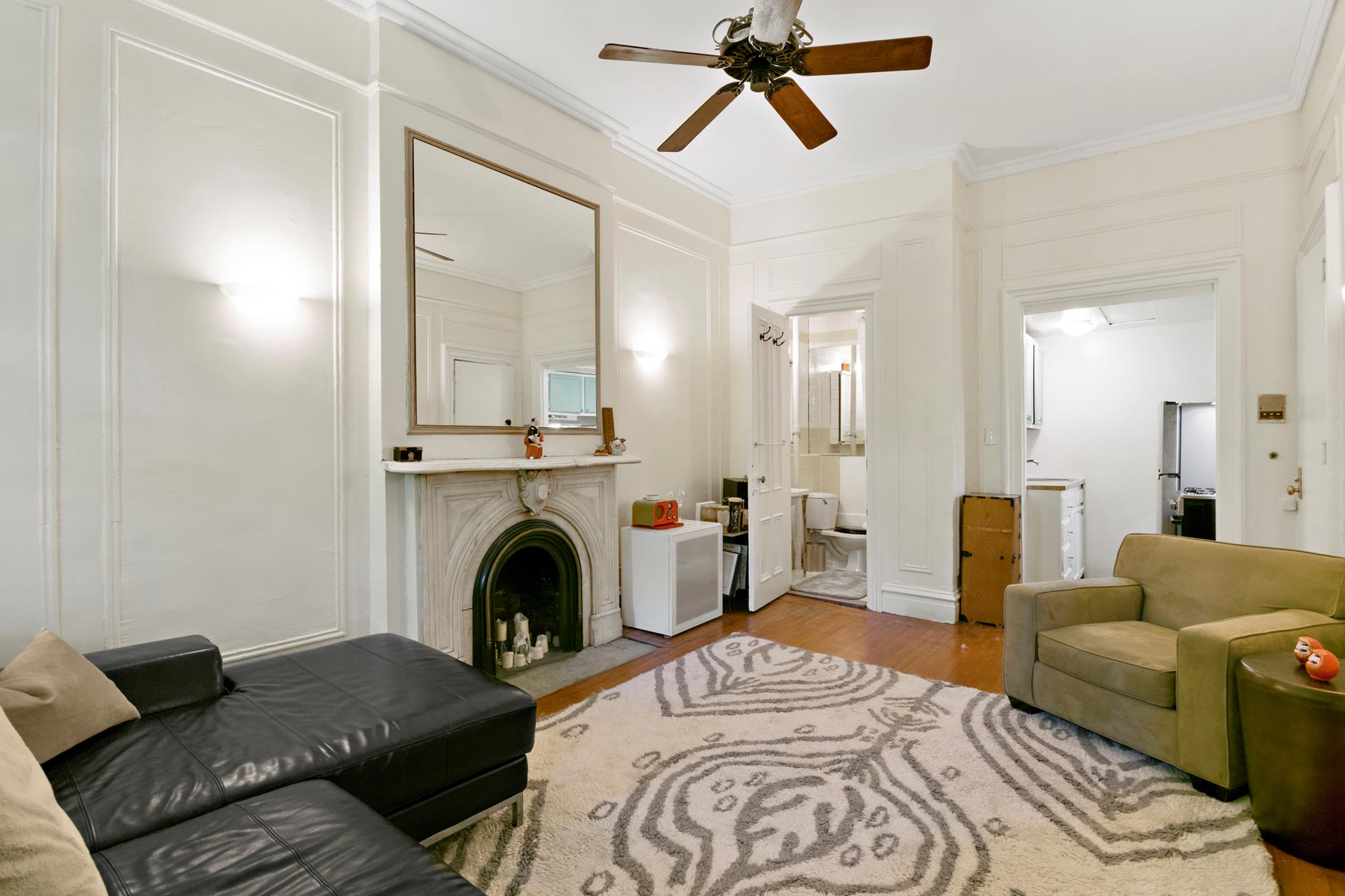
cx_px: 672
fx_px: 616
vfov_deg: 72.1
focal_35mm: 16
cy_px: 448
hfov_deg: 95.0
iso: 100
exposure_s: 1/4
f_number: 8
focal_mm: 11
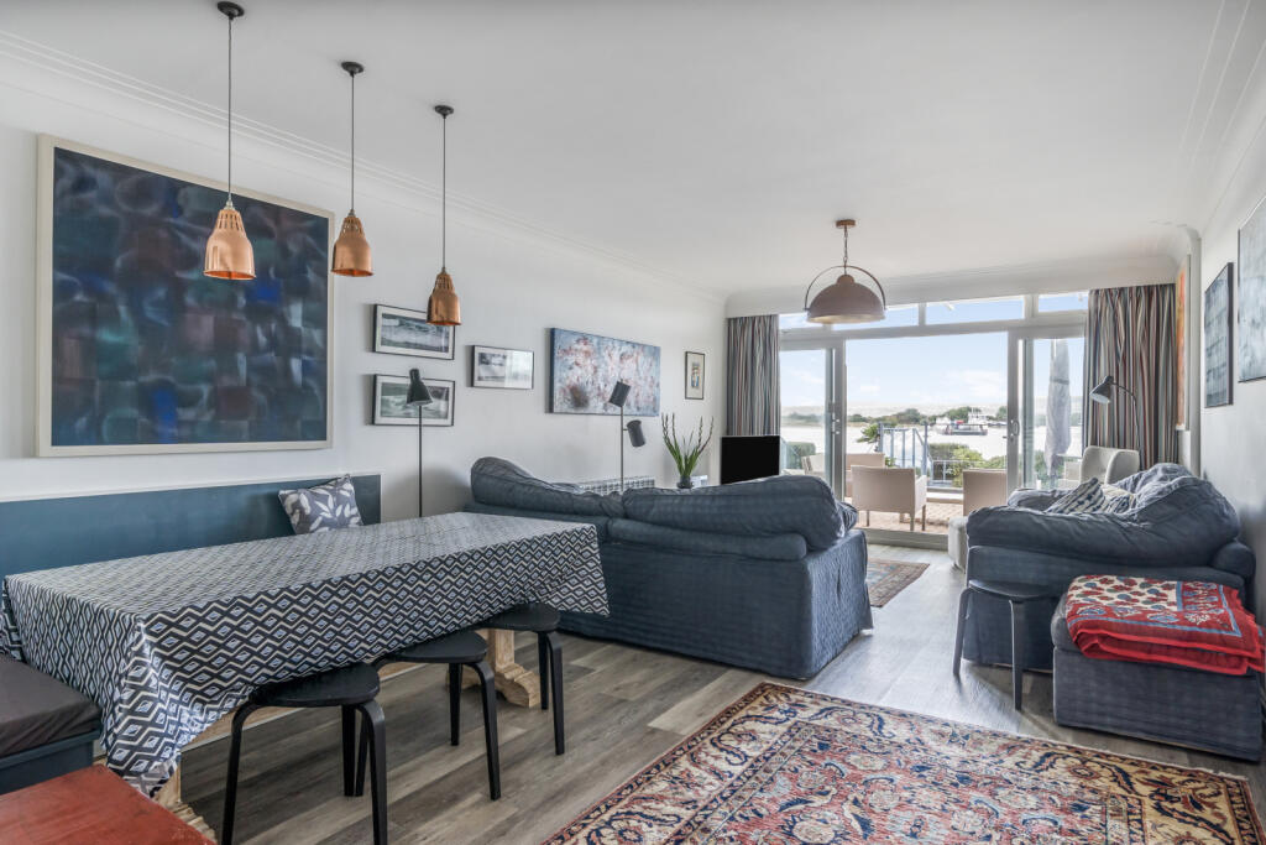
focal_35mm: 19
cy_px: 422
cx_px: 633
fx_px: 668
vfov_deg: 64.6
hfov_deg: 86.9
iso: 100
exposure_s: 1/8
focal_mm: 13
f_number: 8
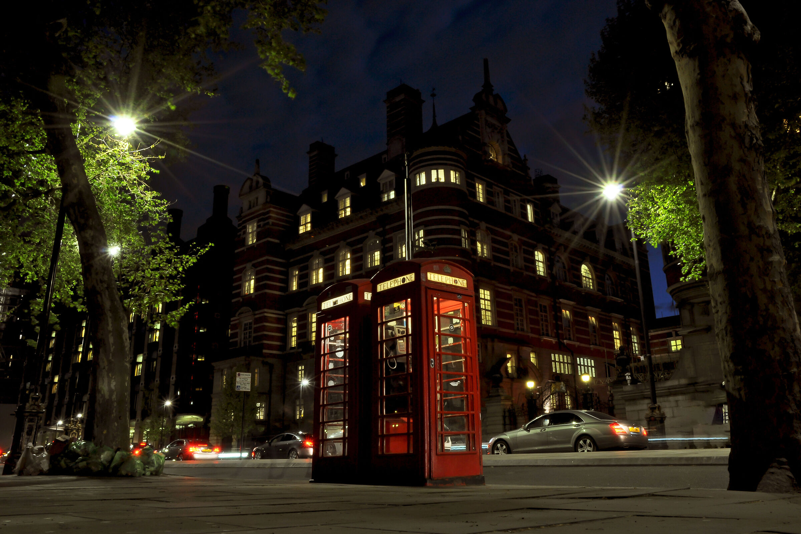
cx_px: 400
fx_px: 634
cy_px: 267
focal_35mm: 28
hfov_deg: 64.6
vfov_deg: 45.7
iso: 200
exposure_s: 8
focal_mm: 19
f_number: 25
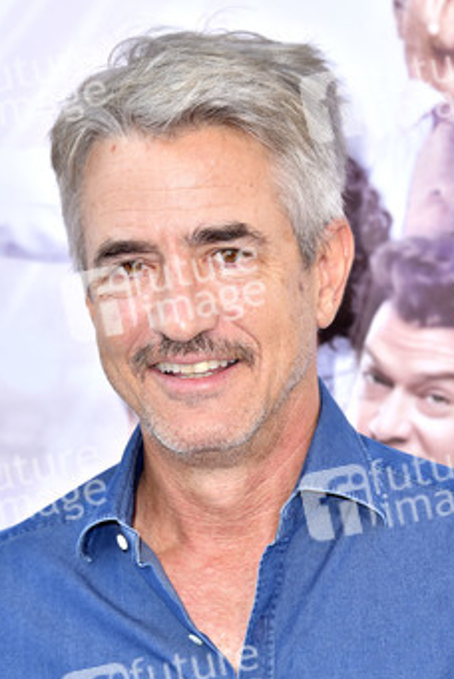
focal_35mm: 143
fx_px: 2699
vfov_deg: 14.3
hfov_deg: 9.6
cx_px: 222
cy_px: 394
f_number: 7.1
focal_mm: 122
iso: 320
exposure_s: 1/250
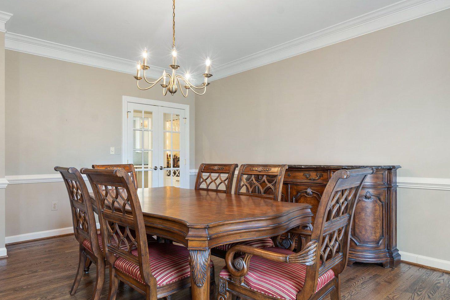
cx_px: 198
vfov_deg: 57.0
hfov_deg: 78.3
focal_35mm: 22
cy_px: 169
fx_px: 275
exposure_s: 1/2
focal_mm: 16
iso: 500
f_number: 8
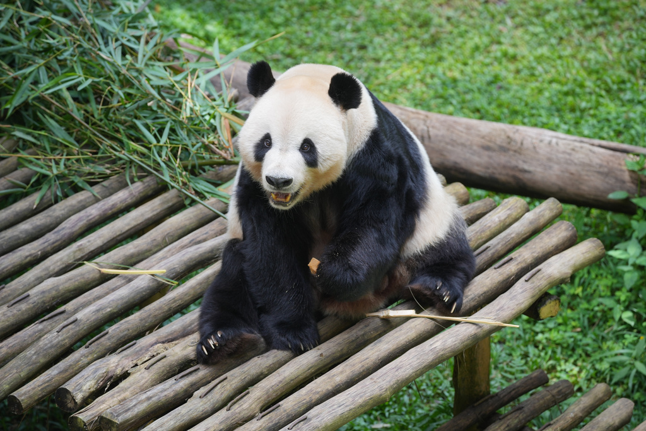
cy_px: 216
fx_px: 3069
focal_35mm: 171
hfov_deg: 12.0
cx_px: 323
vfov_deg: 8.0
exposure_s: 1/250
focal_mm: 171
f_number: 4.5
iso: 400
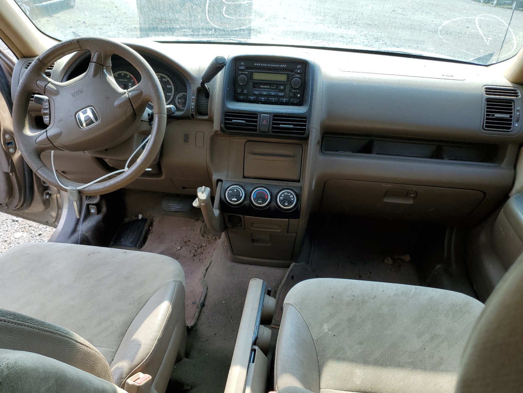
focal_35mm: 26
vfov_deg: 53.1
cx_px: 262
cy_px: 196
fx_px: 393
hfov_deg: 67.3
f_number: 1.5
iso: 50
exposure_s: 1/435
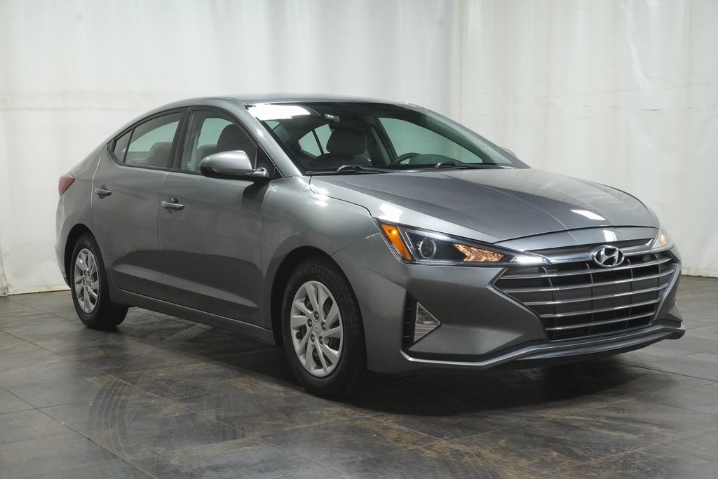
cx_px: 359
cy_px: 240
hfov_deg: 37.8
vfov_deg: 25.8
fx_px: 1047
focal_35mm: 52
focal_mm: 35
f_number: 14
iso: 3200
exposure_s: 1/40
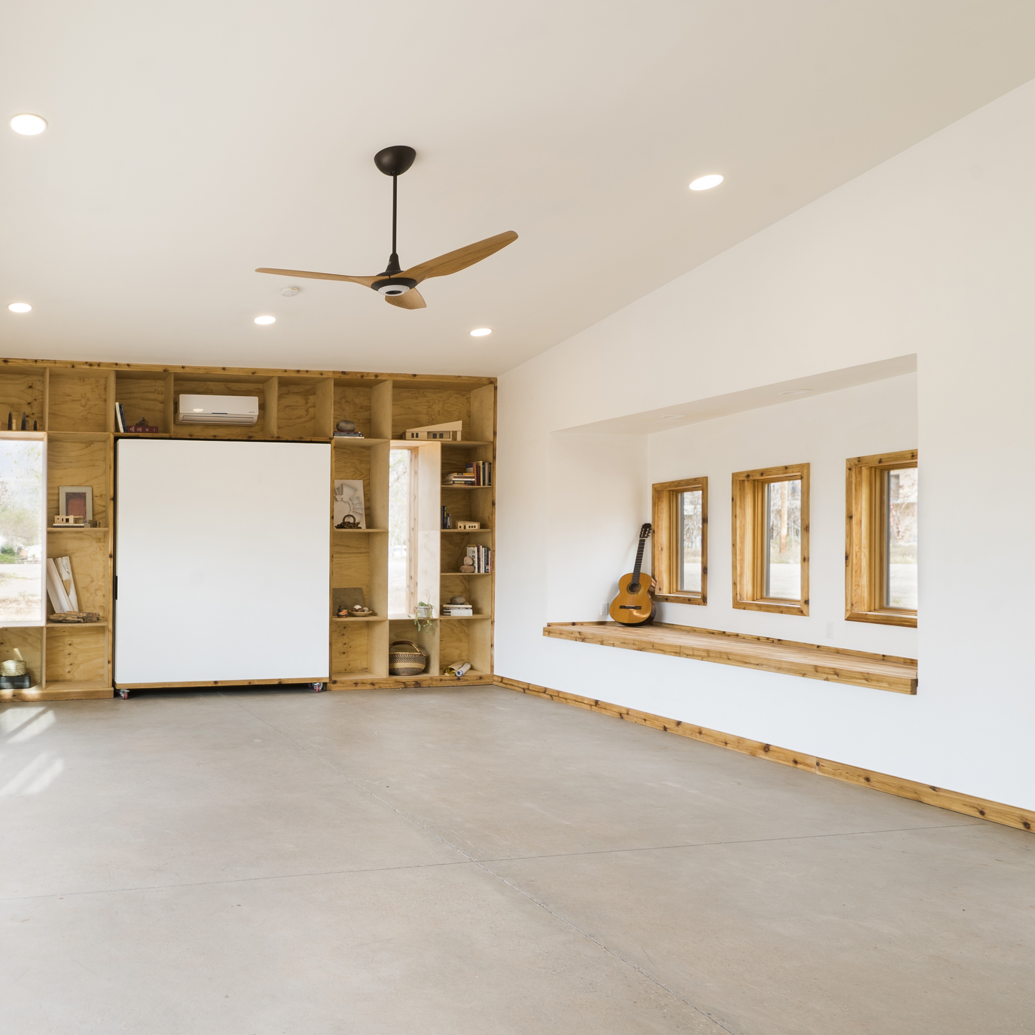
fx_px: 880
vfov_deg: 60.9
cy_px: 560
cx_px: 201
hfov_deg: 56.4
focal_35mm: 26
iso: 100
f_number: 11
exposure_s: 1/80
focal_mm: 16
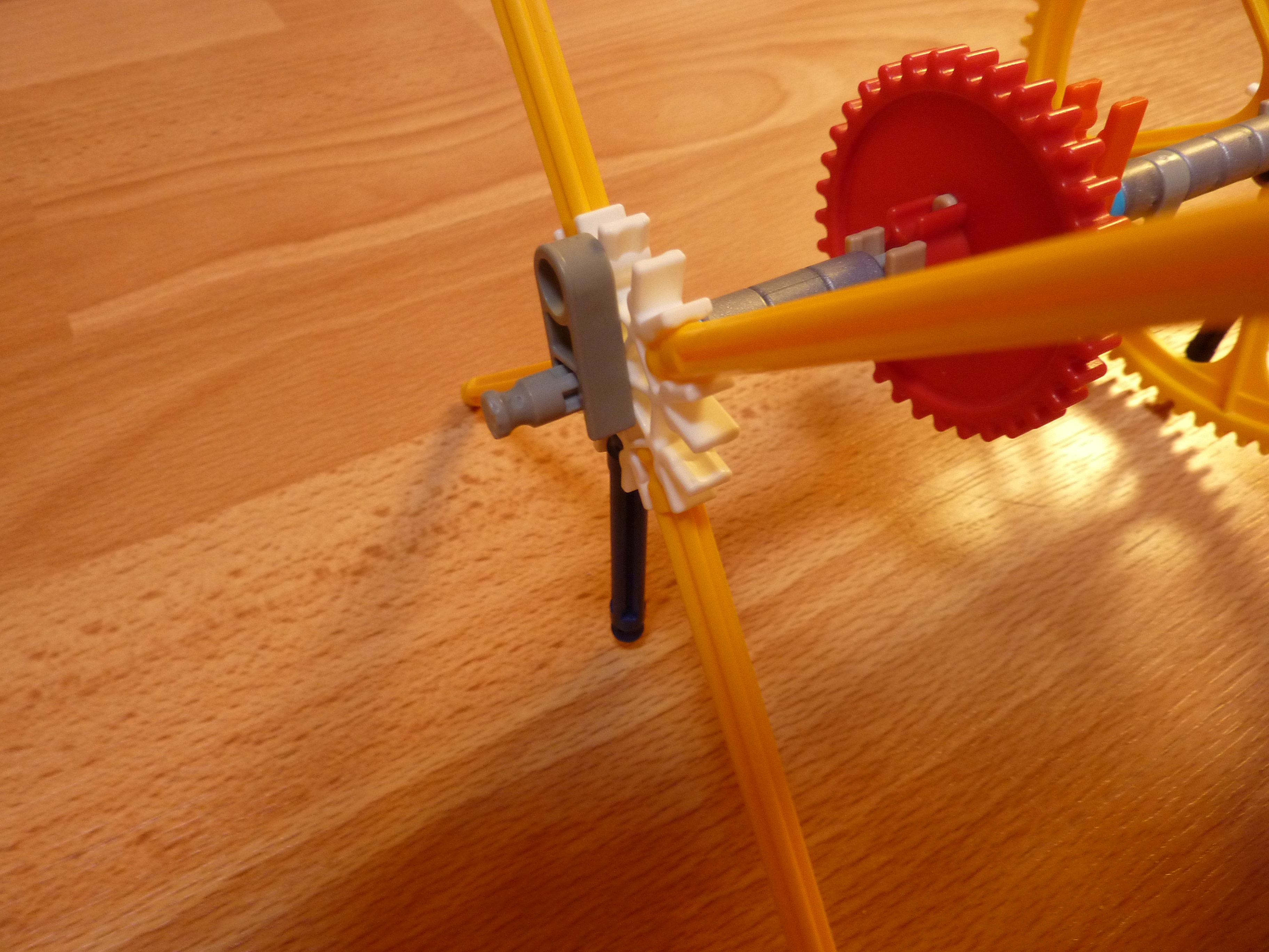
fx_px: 916
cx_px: 634
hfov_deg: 69.4
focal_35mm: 25
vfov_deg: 54.9
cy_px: 476
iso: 200
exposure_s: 1/30
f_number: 3.3
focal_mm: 4.1
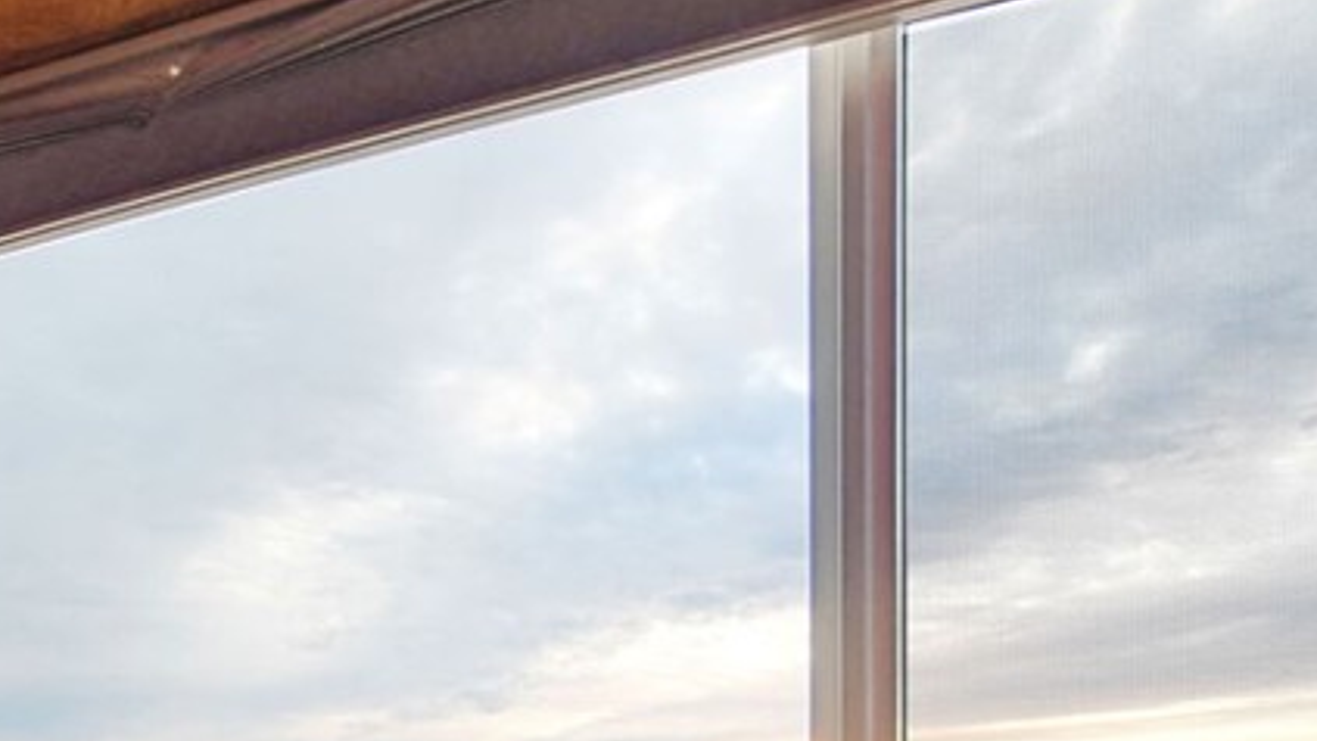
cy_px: 786
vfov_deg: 28.7
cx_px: 523
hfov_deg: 52.4
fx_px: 1327
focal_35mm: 38
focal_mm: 10
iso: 800
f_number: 6.3
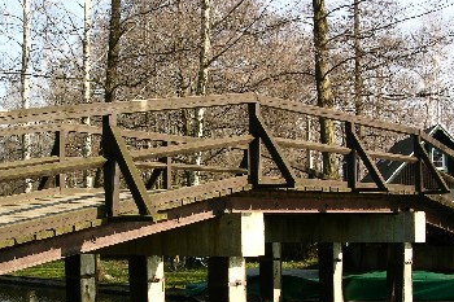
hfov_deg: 32.8
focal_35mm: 61
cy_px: 188
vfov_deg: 22.2
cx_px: 186
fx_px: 769
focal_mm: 8.9
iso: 50
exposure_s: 1/84.5
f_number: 5.6
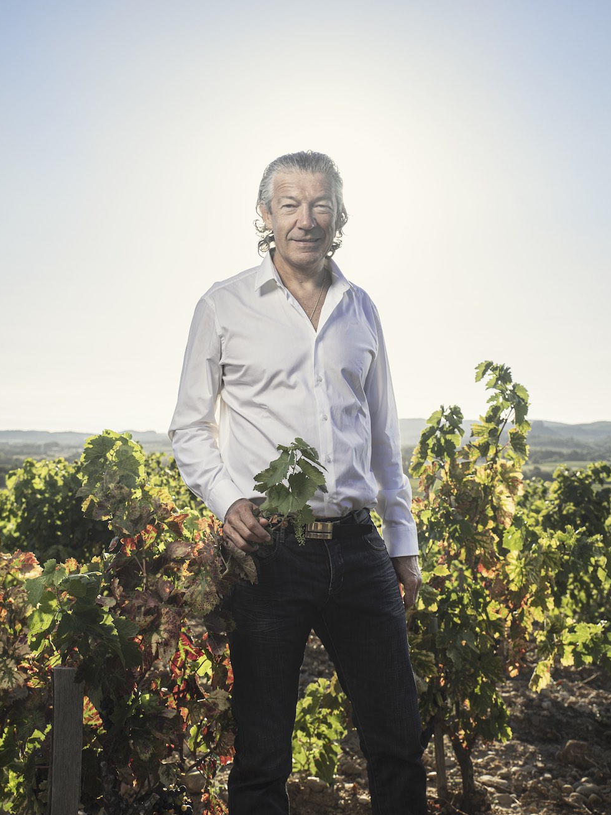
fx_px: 1036
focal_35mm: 44
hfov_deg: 32.9
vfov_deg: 42.9
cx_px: 307
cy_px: 367
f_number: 6.3
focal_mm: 40
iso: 320
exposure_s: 1/320
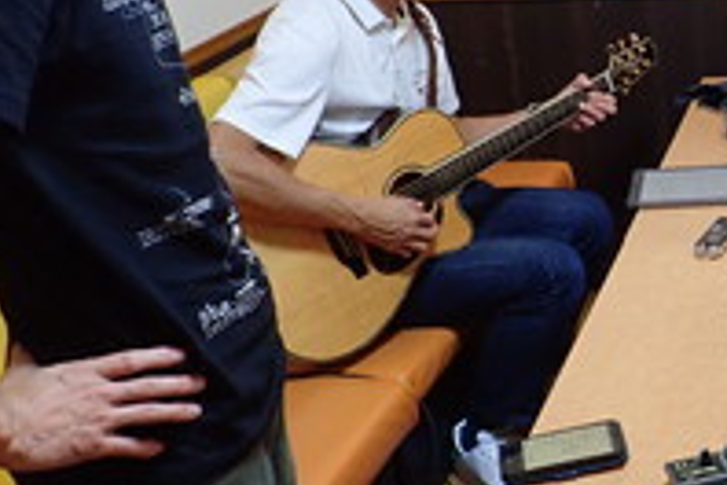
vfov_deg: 22.9
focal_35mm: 59
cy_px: 165
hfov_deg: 31.2
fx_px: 1191
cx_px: 742
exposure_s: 1/80
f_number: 2.8
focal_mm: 4.5
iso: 800
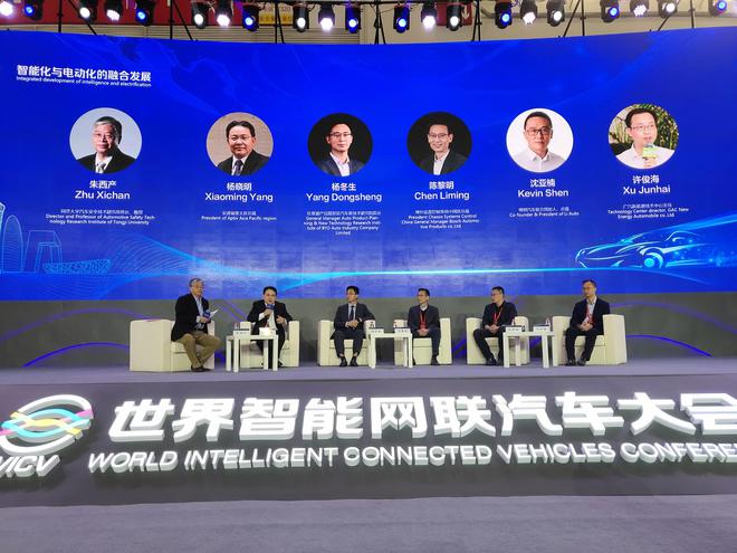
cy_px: 276
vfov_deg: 46.8
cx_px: 368
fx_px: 639
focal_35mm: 30
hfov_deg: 60.0
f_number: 1.8
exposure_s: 1/100
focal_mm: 4.35
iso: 108
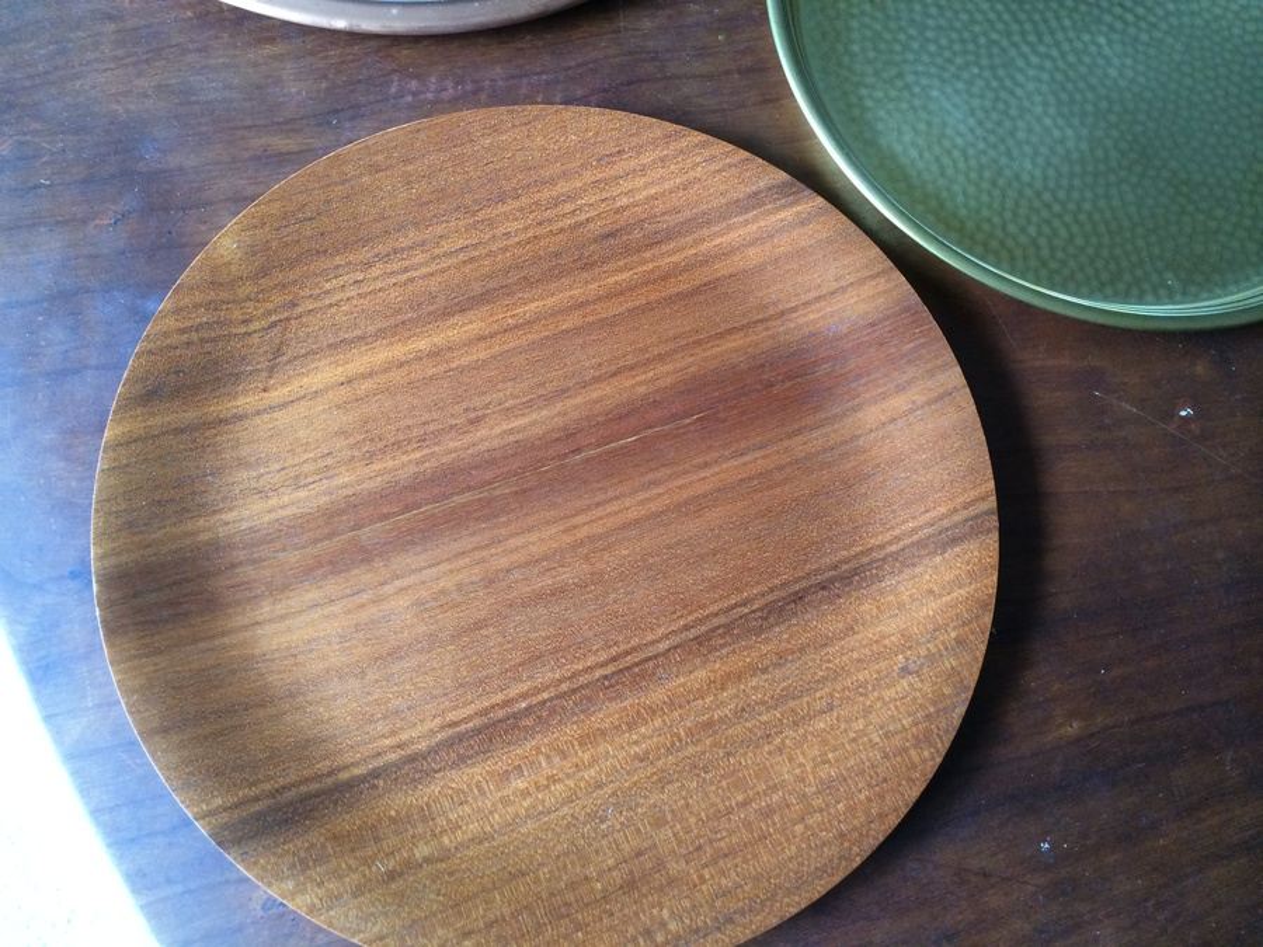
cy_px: 474
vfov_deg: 46.8
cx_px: 632
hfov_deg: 60.0
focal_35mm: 30
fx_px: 1095
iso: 125
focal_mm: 4.12
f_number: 2.2
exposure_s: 1/30
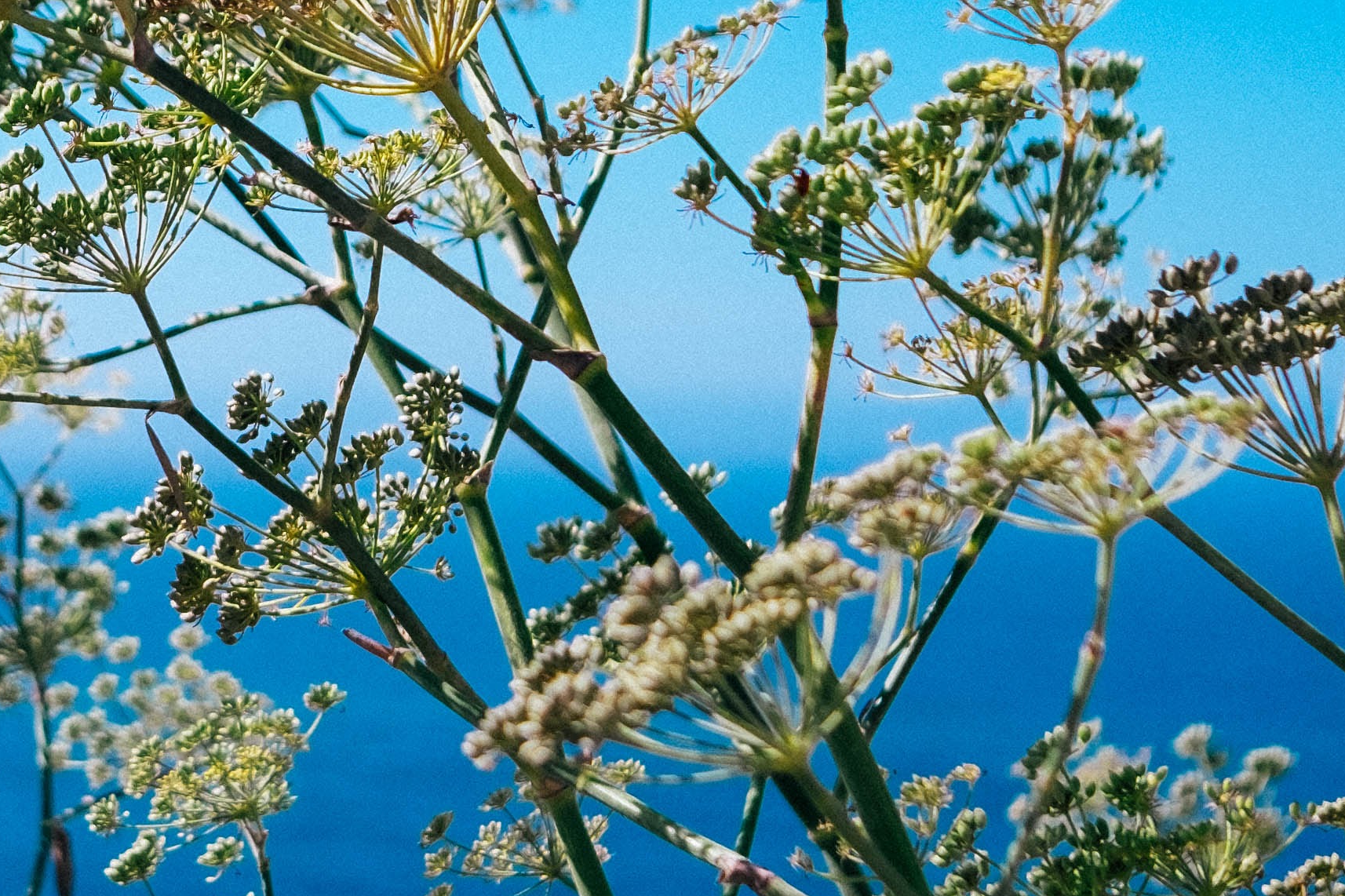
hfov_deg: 19.9
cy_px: 413
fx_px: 3735
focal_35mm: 100
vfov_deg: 13.7
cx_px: 31
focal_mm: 23
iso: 200
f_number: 2.8
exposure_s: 1/4000
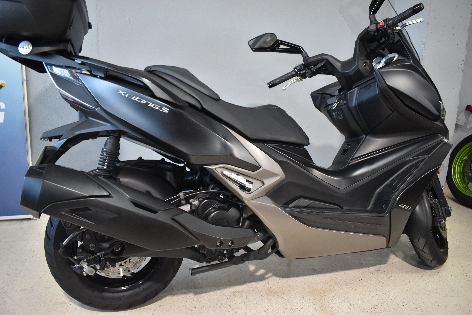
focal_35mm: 27
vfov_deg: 47.9
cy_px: 158
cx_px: 236
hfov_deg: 67.4
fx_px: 354
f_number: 3.5
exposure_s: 1/50
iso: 800
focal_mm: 18
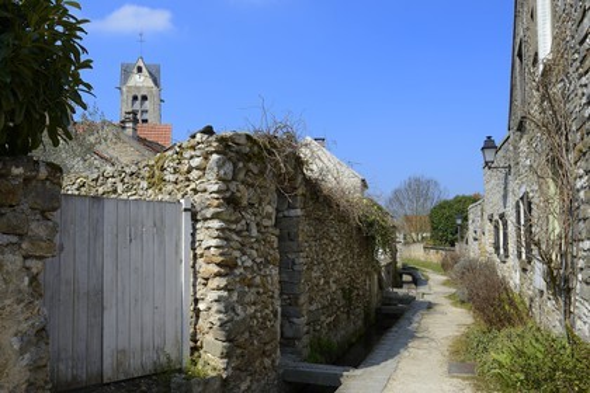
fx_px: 475
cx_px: 295
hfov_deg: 63.7
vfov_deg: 45.0
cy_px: 196
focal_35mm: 29
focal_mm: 29
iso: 200
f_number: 10
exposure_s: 1/250
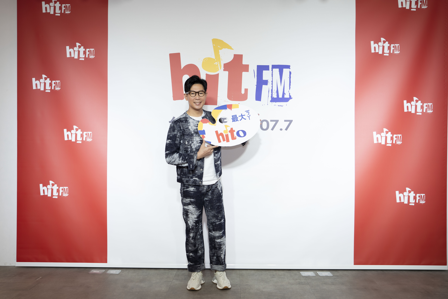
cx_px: 224
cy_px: 150
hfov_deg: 53.1
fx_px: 448
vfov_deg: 36.9
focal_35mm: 36
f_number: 2.8
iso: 200
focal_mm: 36
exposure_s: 1/125
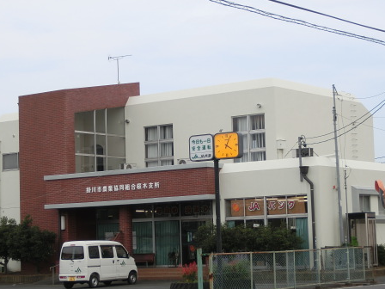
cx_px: 184
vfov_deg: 16.4
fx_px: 1001
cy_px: 151
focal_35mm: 90
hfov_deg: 21.8
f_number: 4.6
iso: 80
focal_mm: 11.17
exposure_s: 1/400
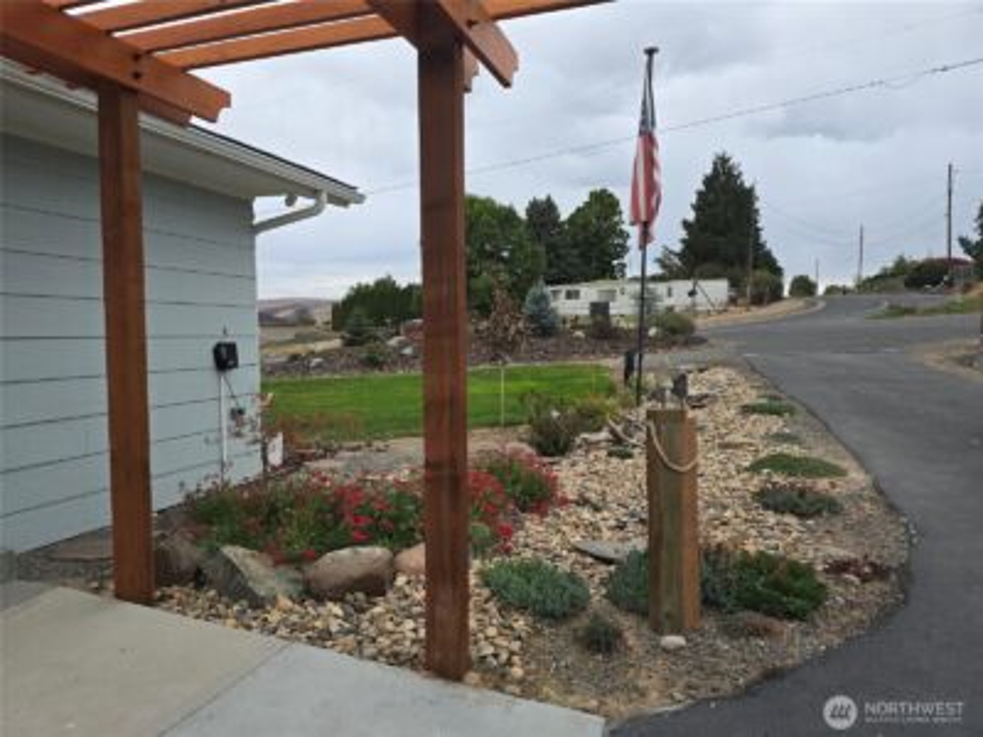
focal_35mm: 23
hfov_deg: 73.9
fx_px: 653
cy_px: 368
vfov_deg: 58.9
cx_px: 492
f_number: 1.7
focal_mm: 6.3
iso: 100
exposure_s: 1/180
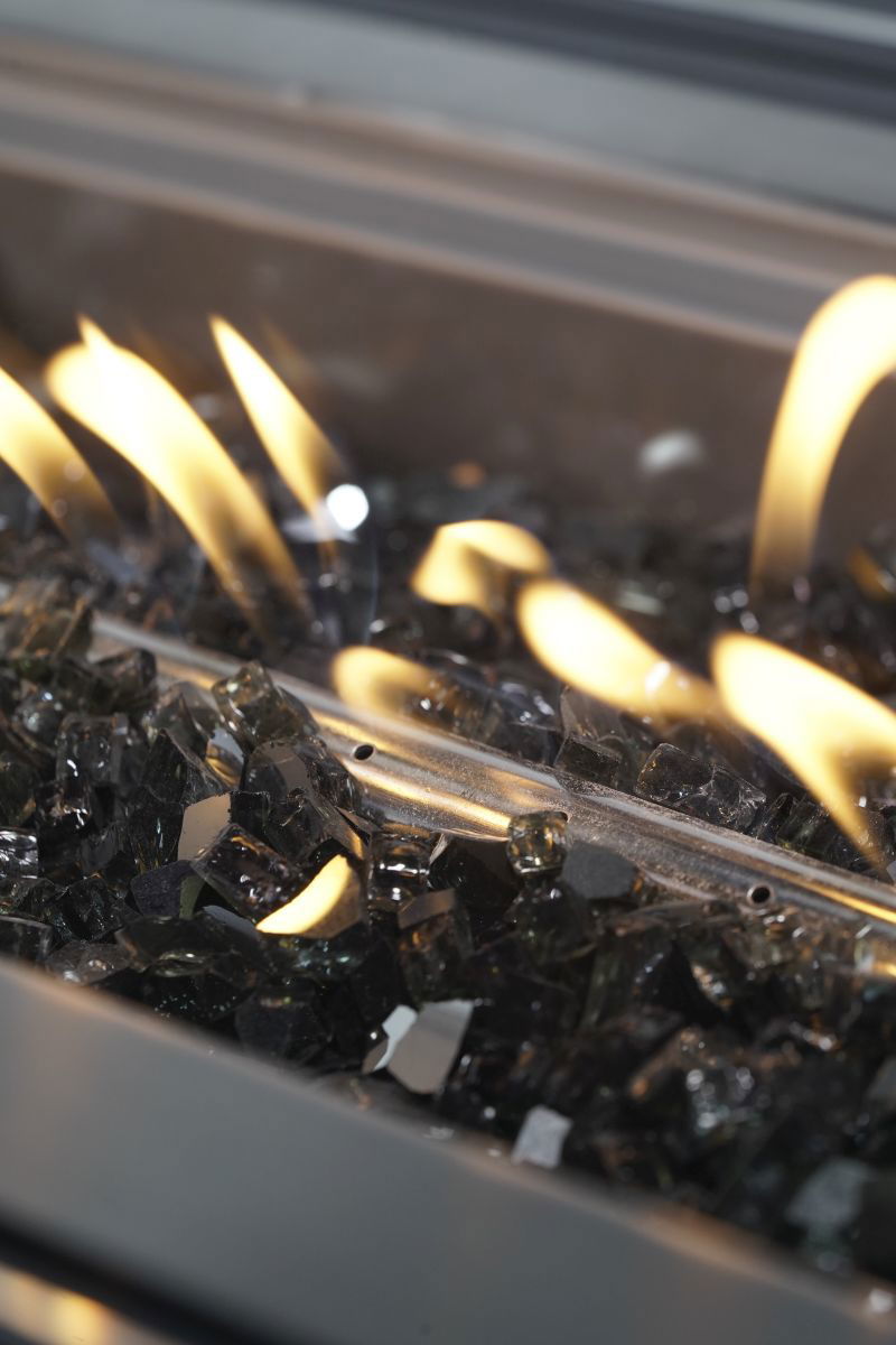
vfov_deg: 22.6
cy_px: 672
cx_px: 448
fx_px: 3360
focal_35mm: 90
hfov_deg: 15.2
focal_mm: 90
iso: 1250
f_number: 7.1
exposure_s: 1/125
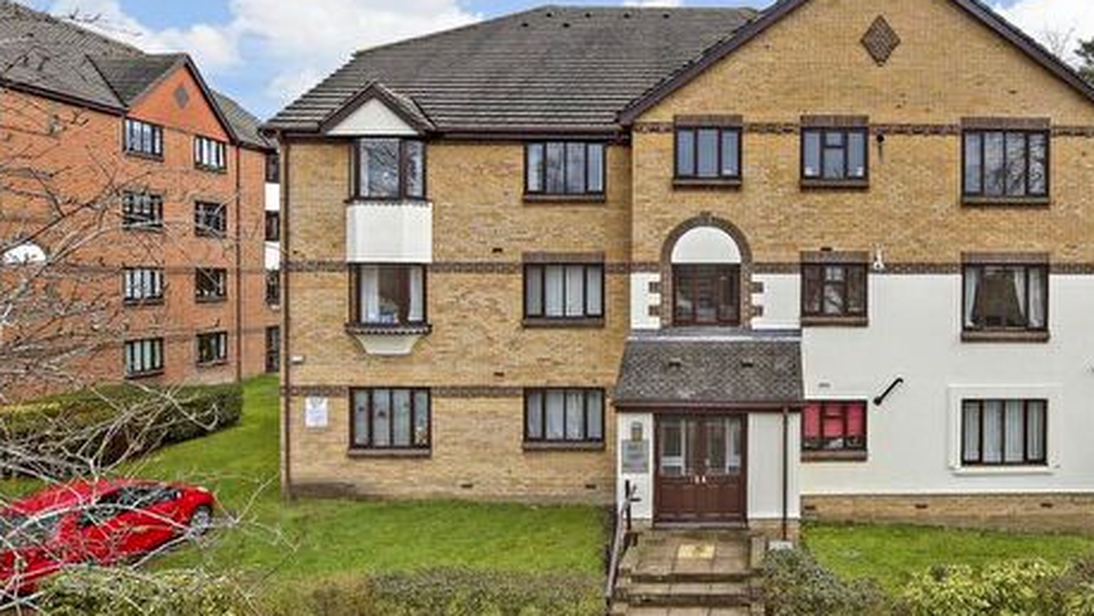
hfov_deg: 72.8
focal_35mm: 24
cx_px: 772
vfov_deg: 47.7
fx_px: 696
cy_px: 302
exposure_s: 1/200
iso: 400
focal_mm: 10
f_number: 8
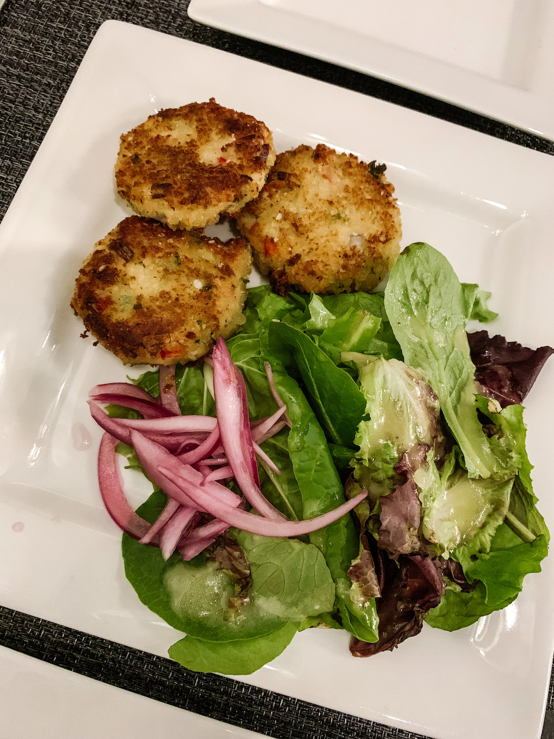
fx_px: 555
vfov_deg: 67.3
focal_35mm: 26
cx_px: 277
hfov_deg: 53.1
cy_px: 370
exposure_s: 1/20
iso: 640
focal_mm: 4.25
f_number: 1.8
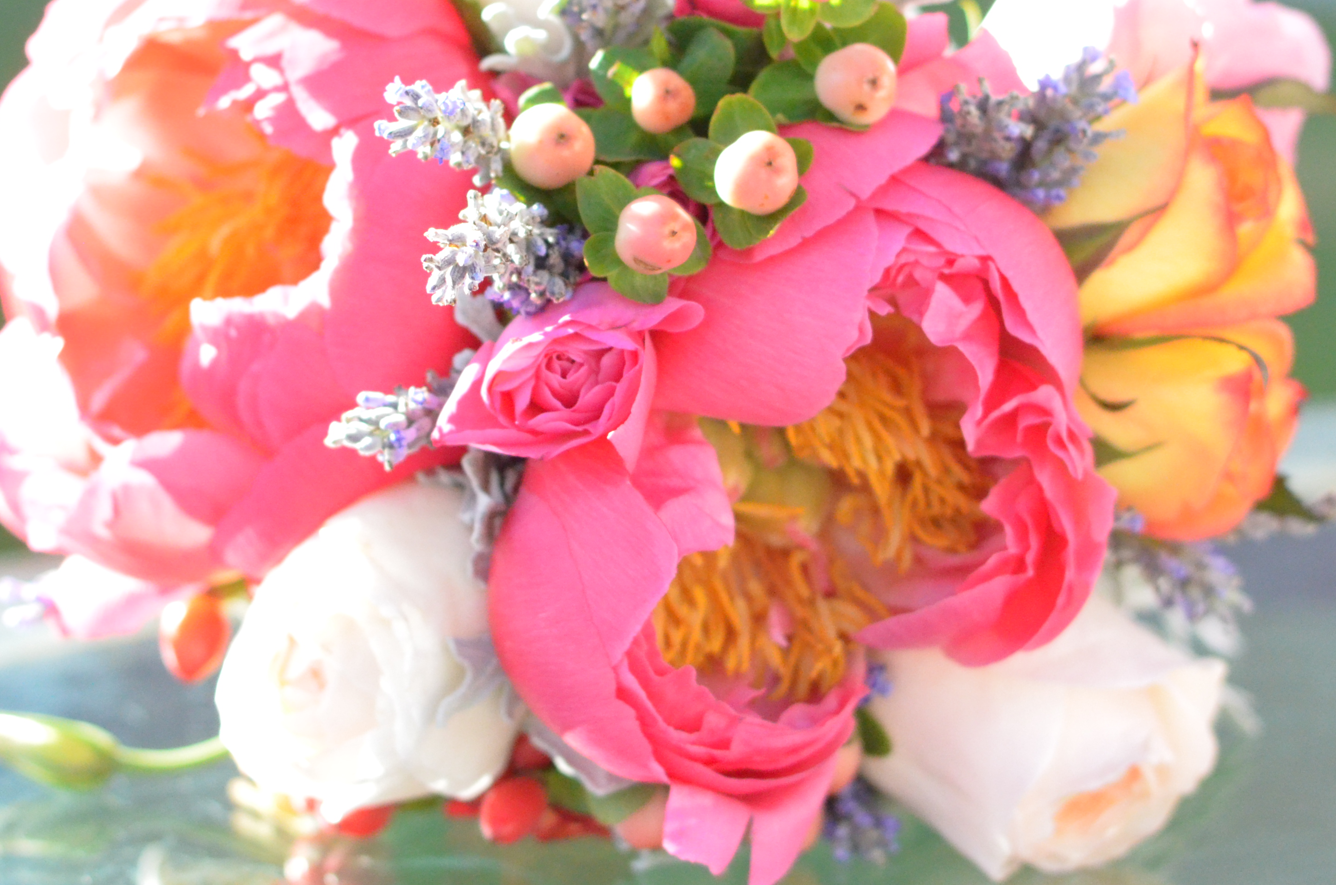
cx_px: 675
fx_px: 4741
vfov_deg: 10.7
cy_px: 320
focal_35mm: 128
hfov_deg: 16.0
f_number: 3.2
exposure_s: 1/4000
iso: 3200
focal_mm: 50
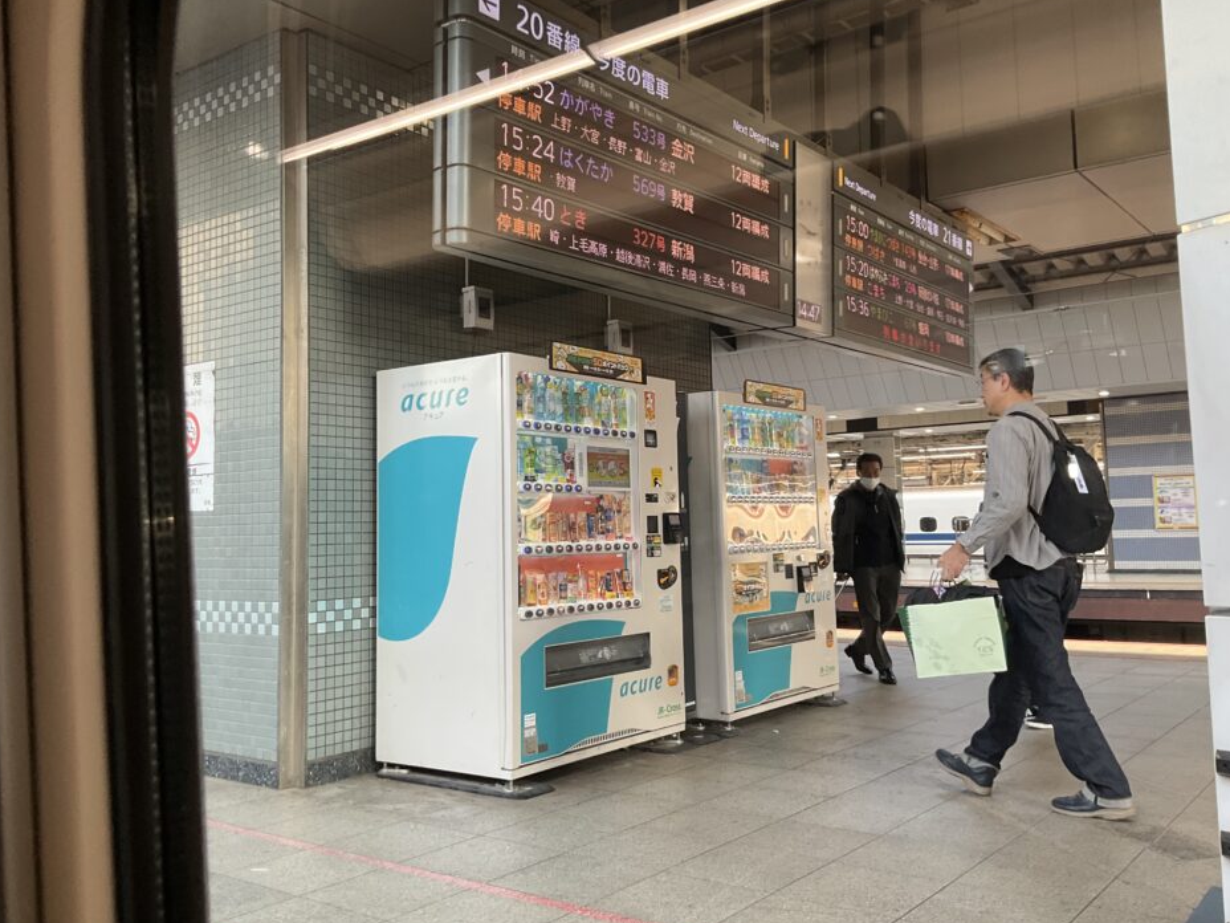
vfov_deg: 44.1
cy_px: 431
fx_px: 1137
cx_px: 622
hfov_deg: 56.8
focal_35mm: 32
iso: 40
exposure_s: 1/122
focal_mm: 3
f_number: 1.8
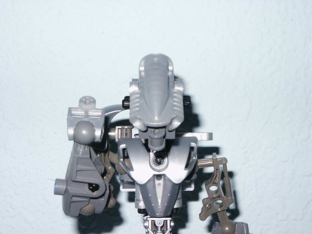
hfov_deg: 20.2
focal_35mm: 97
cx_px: 156
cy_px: 117
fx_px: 874
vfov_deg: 15.2
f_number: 8
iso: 200
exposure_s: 1/90
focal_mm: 19.25
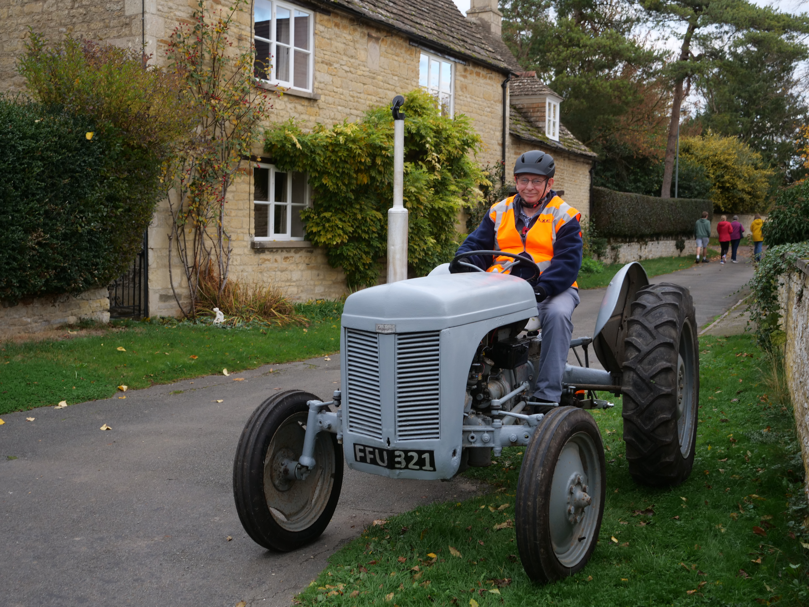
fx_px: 1028
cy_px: 304
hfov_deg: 42.9
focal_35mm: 44
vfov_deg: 32.9
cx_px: 404
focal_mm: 22
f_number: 3.3
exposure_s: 1/125
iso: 200
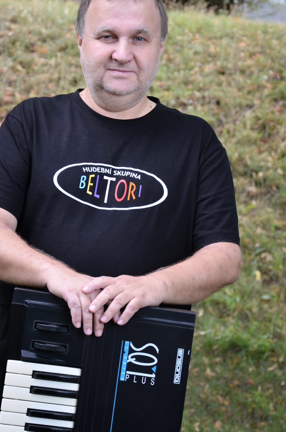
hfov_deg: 8.2
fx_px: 1999
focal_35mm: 167
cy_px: 221
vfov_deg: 12.3
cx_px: 103
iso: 250
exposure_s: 1/80
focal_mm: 80
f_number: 6.3
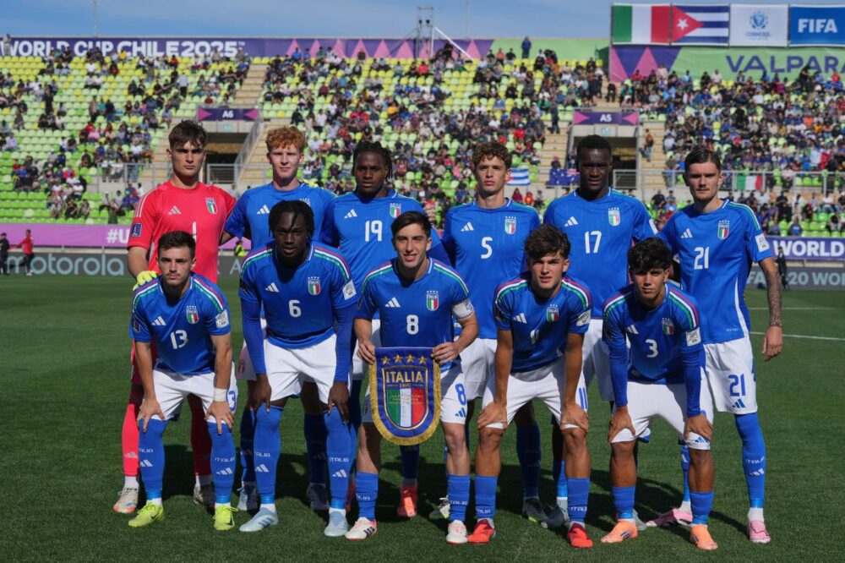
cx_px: 422
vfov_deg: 17.7
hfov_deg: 26.3
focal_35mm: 77
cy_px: 282
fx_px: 1807
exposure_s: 1/1250
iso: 100
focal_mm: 77
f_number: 6.3
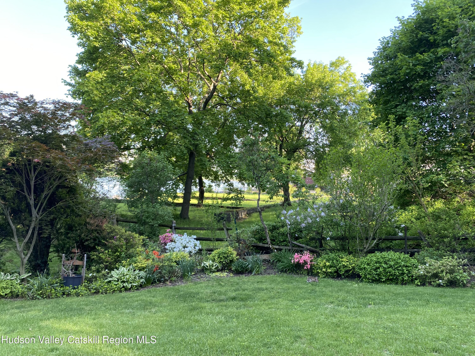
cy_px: 178
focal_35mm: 26
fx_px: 357
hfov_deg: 67.3
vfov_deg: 53.1
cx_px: 238
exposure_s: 1/122
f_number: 1.8
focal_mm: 4.25
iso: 32
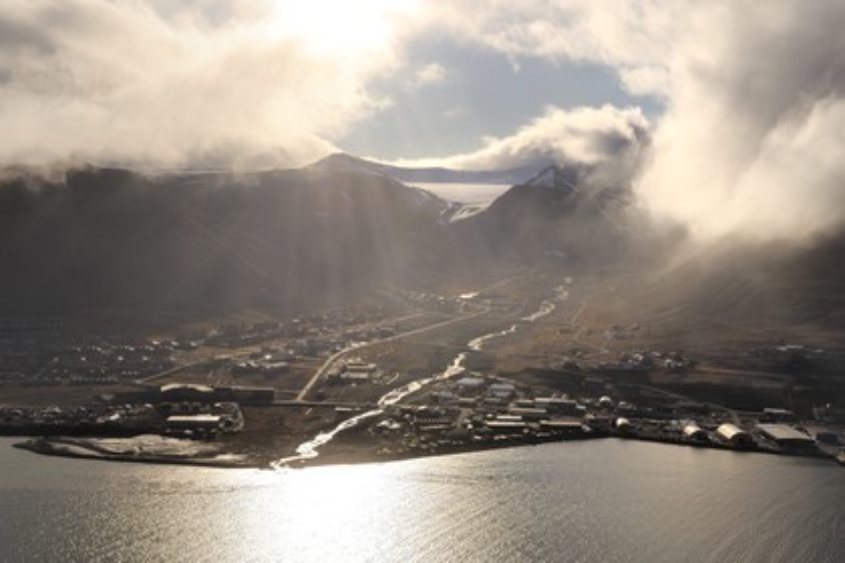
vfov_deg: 29.9
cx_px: 422
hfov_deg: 43.6
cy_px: 282
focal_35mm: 45
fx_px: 1056
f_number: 14
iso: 200
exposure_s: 1/320
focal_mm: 45
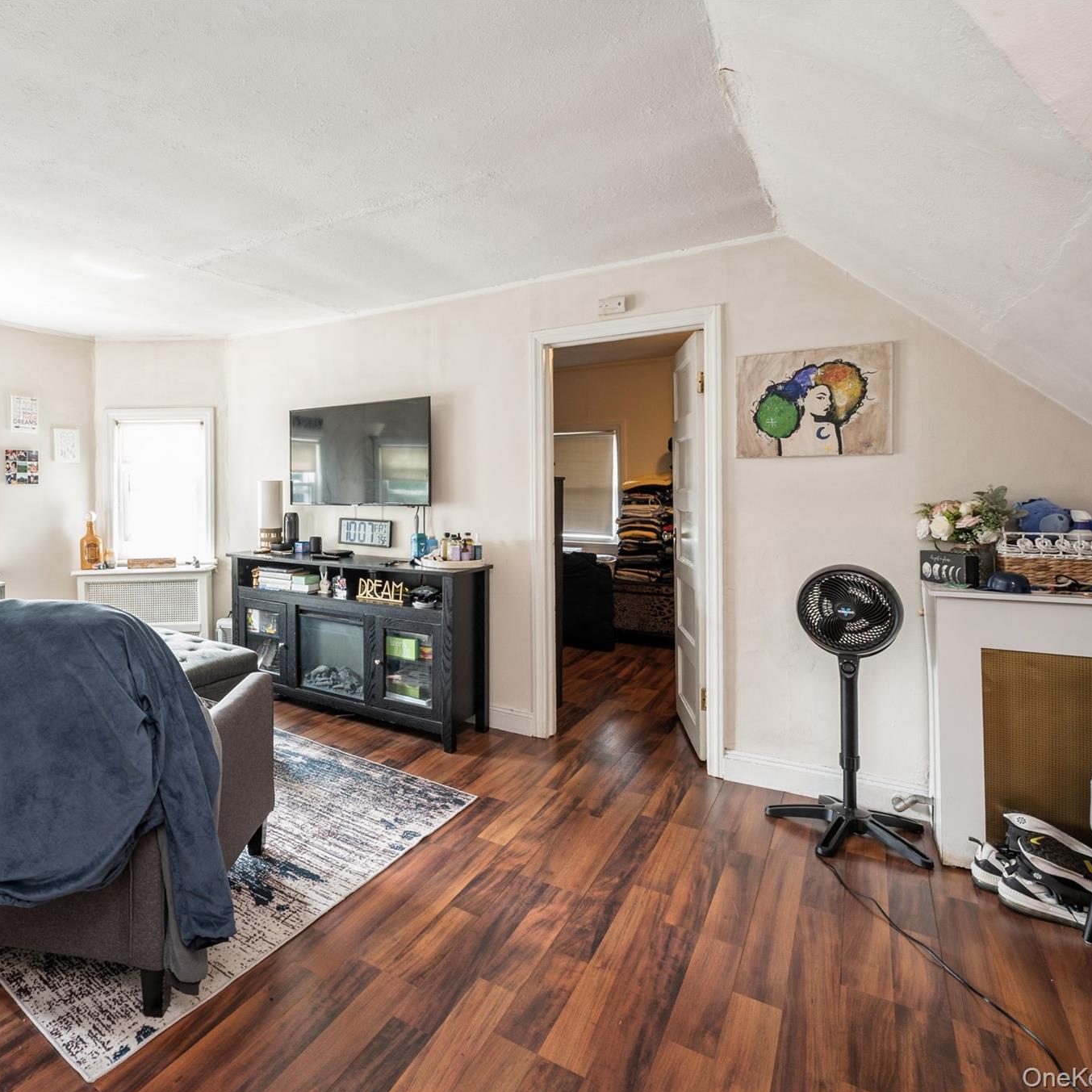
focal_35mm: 18
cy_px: 547
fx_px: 642
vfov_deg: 80.7
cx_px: 360
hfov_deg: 78.0
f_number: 11
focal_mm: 14
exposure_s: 1
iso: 200
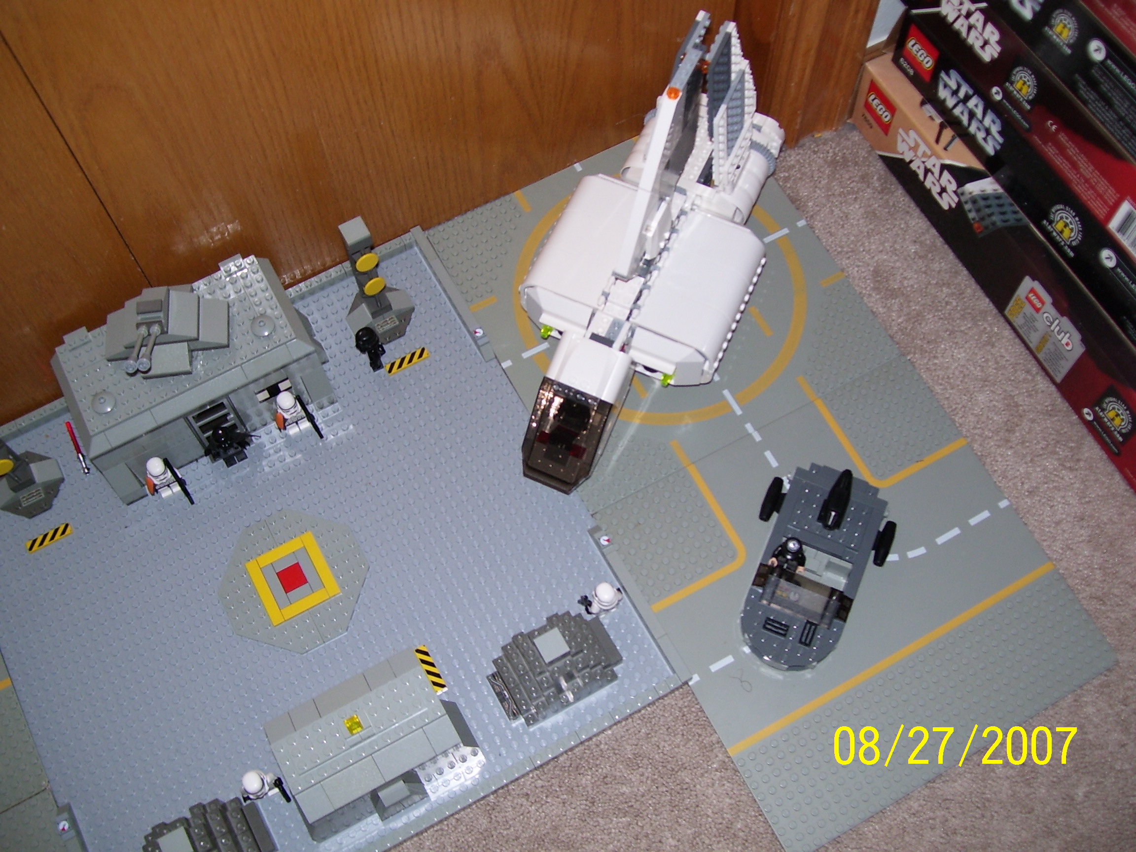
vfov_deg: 39.7
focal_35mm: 36
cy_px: 426
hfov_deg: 51.4
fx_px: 1181
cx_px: 568
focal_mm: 6
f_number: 2.7
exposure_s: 1/60
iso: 80
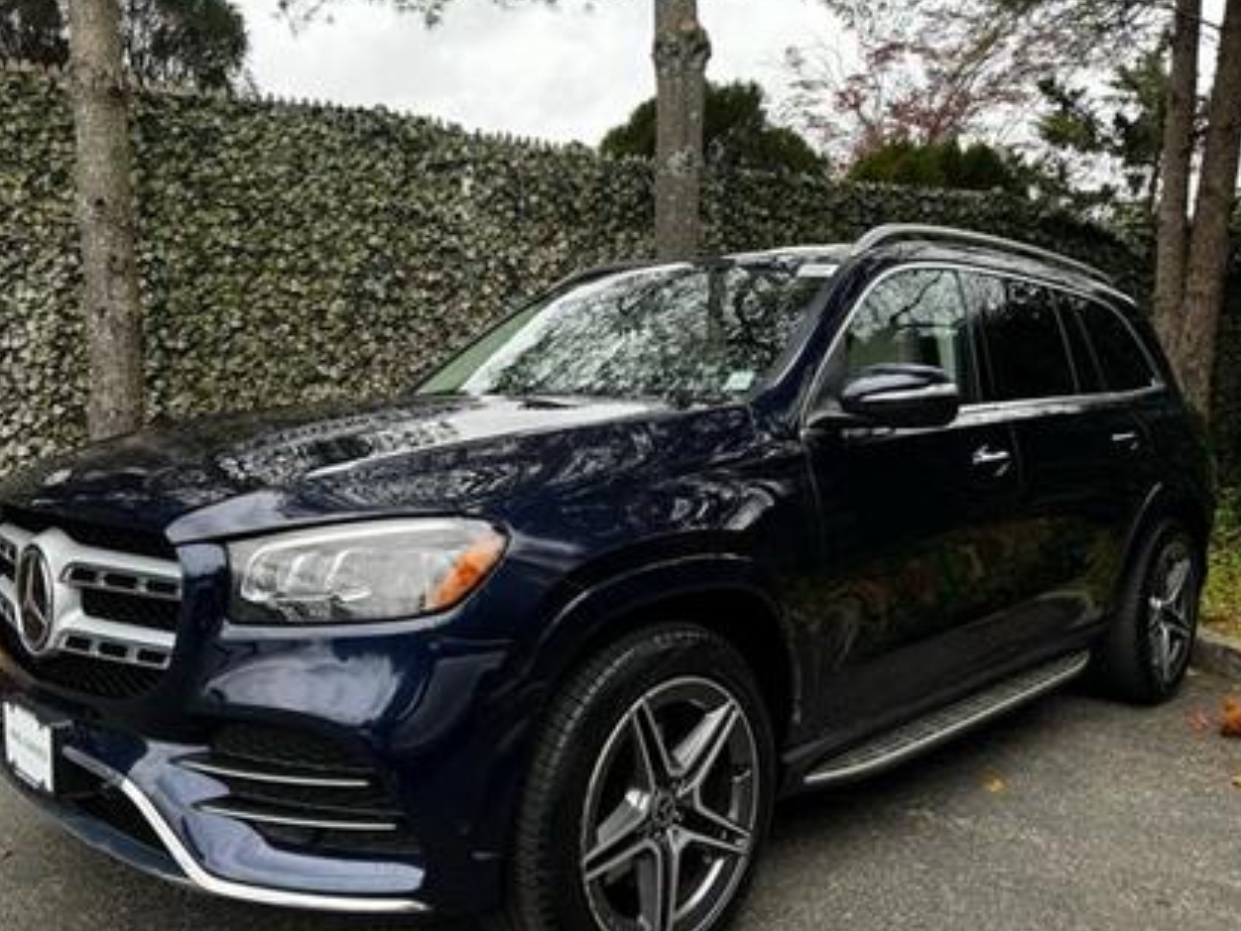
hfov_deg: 61.5
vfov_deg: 48.0
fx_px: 1040
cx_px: 551
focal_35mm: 29
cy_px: 544
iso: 64
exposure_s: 1/163
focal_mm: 6.76
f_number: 1.78
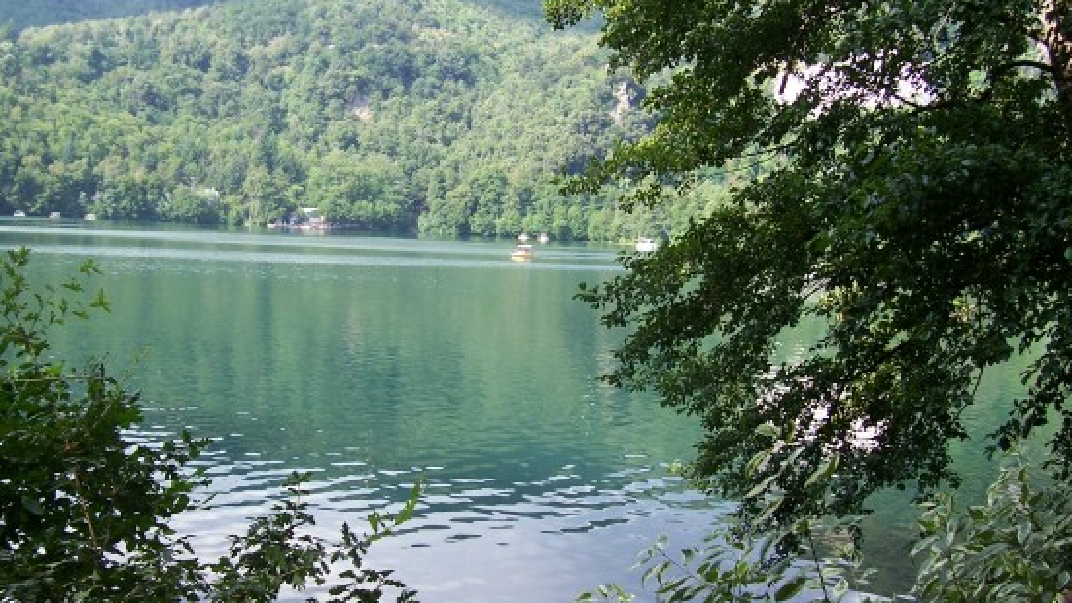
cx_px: 461
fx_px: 1222
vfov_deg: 27.7
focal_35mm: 43
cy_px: 305
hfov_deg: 47.2
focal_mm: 5.6
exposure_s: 1/350
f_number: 2.7
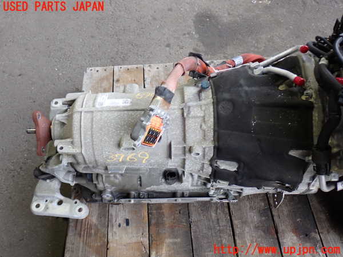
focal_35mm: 36
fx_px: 357
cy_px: 128
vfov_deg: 39.7
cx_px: 172
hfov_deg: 51.4
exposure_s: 1/40
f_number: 2.5
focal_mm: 6.37
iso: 200
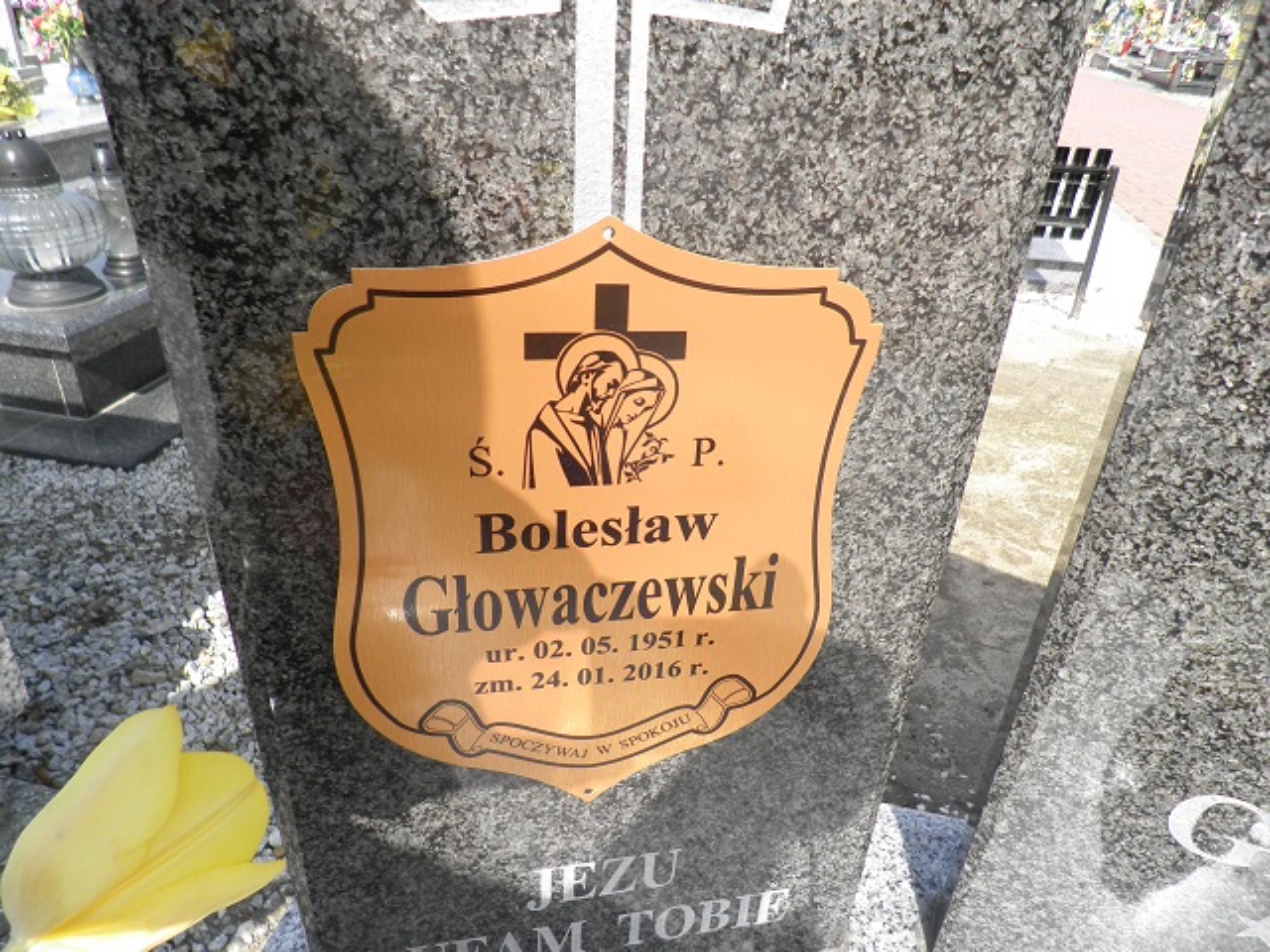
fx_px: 881
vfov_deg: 56.8
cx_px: 635
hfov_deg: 71.6
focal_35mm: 24
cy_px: 476
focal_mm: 4.3
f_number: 3.3
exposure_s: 1/400
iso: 64
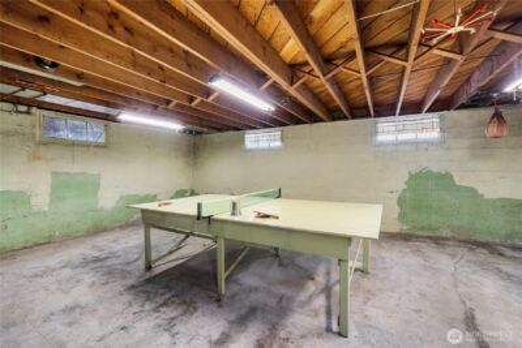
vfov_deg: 81.3
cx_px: 261
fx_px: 203
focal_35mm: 14
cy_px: 174
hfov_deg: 104.2
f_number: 6.3
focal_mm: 14
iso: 800
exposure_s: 1/60
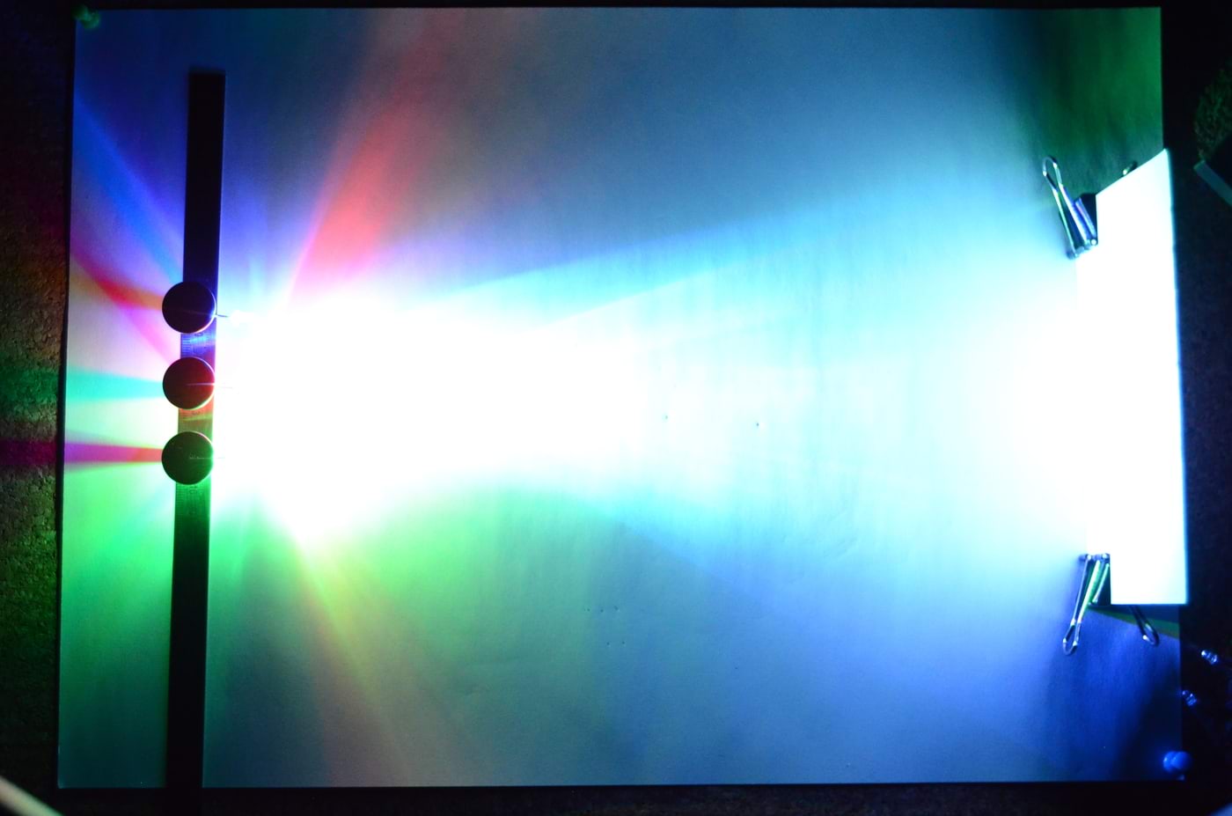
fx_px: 1946
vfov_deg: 23.7
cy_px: 408
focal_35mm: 57
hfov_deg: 35.1
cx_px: 616
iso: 3200
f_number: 4.8
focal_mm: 38
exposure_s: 1/5
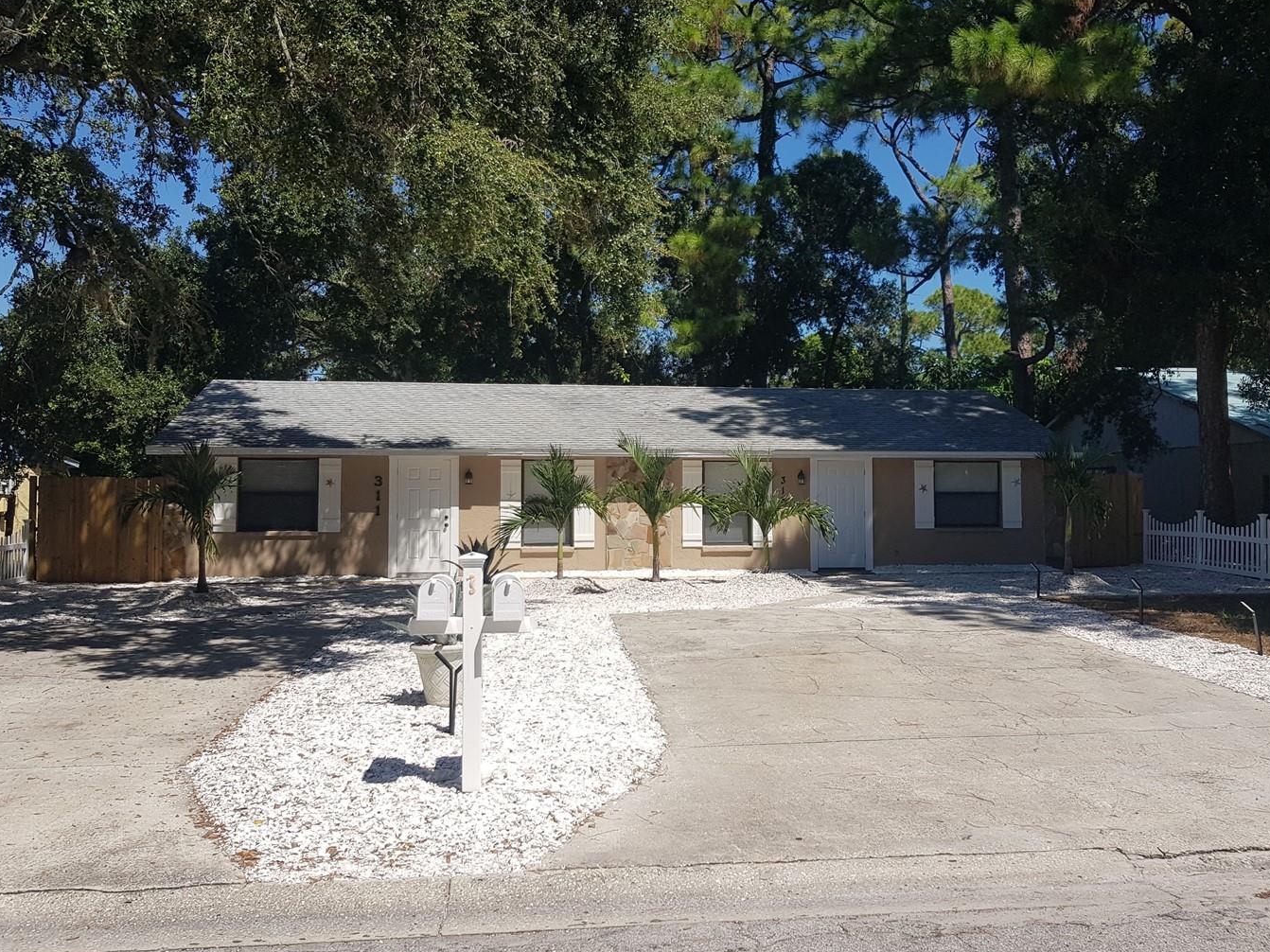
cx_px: 693
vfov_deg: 45.4
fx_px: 1137
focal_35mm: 31
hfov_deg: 58.3
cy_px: 437
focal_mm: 4.3
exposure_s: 1/2856
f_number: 1.7
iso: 40
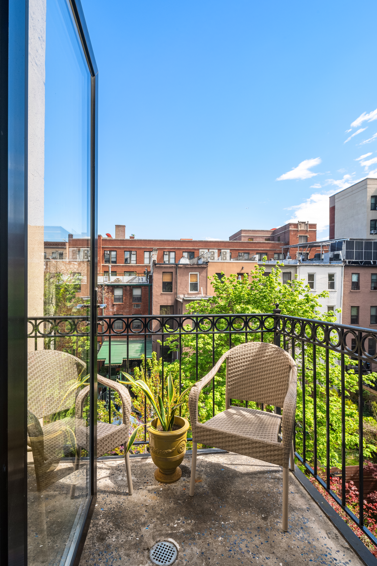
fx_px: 267
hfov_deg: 70.4
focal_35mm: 17
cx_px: 188
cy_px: 283
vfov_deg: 93.3
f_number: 18
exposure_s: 1/100
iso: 640
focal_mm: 17
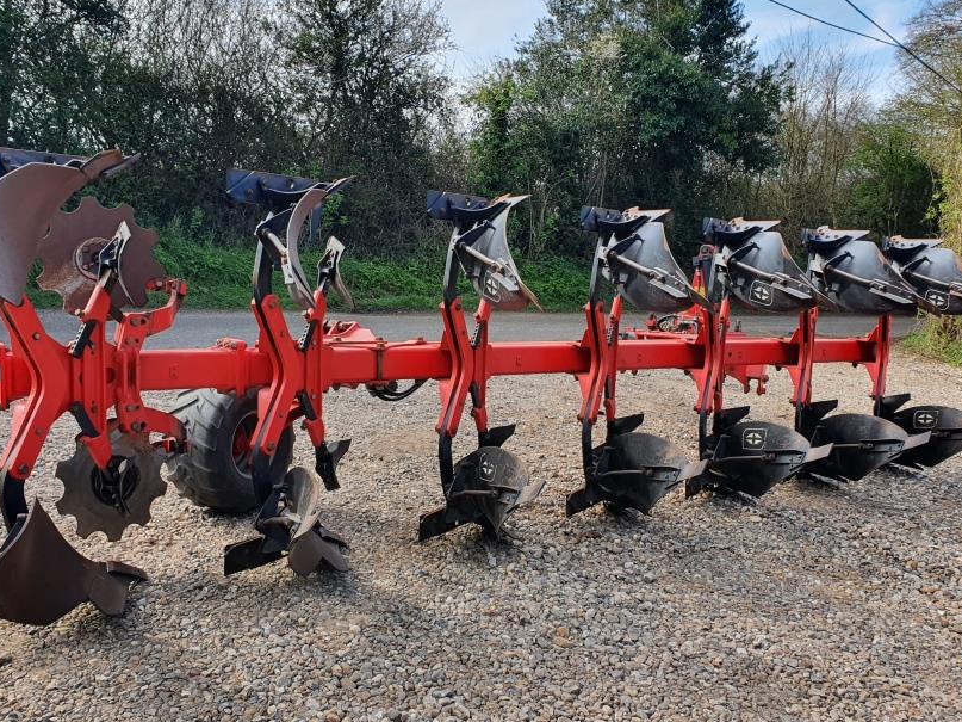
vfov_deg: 42.9
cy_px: 399
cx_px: 465
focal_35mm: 33
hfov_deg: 55.3
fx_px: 917
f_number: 2.4
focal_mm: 4.32
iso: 50
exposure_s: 1/494
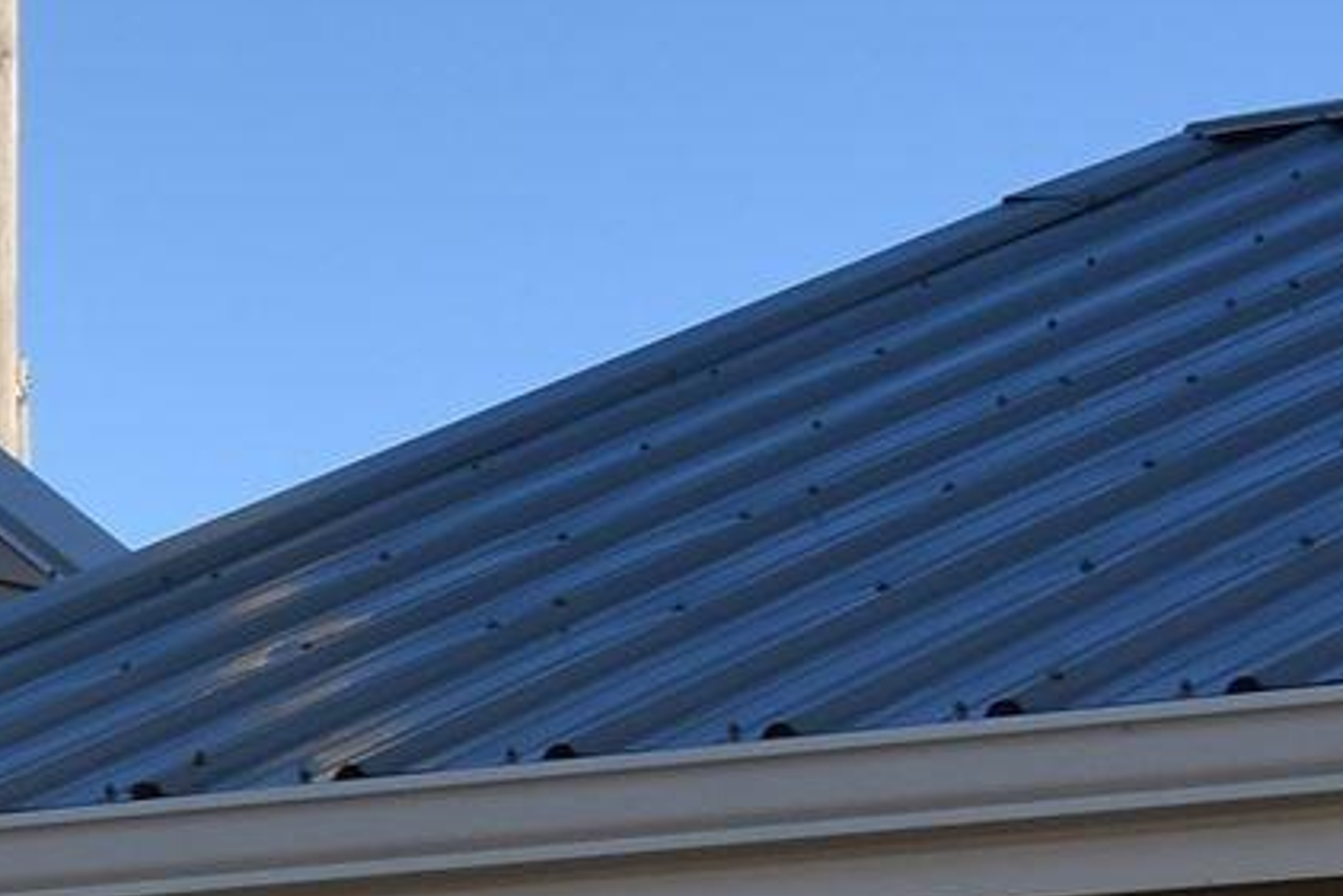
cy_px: 1470
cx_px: -2743
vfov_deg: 6.2
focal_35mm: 219
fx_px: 8172
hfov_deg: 8.0
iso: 100
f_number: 9
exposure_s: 1/250
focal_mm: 20
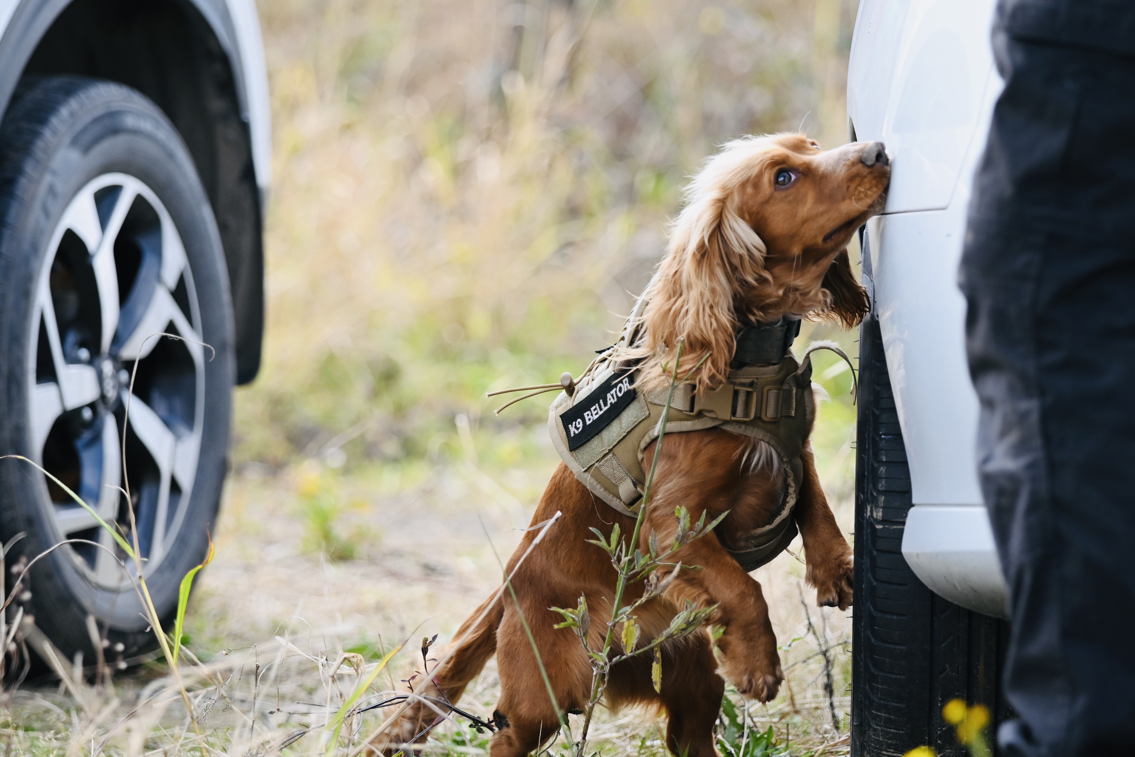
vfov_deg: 5.8
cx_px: 593
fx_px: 7522
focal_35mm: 239
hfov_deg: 8.6
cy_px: 419
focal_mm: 135
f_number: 2.8
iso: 400
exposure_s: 1/800
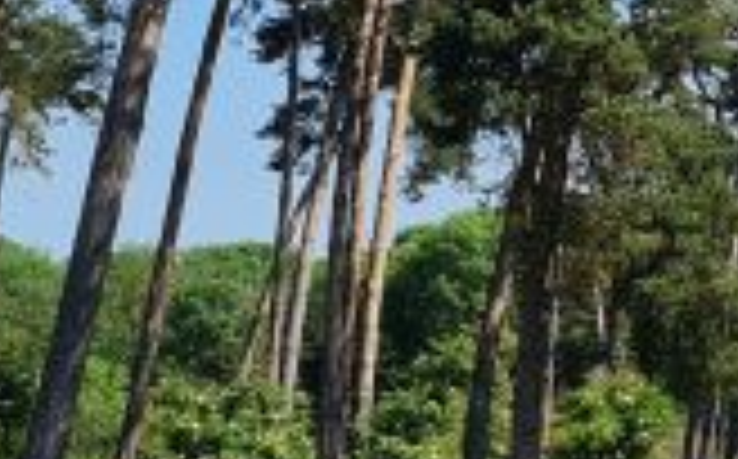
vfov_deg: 8.2
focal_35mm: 160
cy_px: 115
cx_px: 720
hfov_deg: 12.9
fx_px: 3214
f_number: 1.8
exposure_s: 1/2480
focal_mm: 5.4
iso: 50
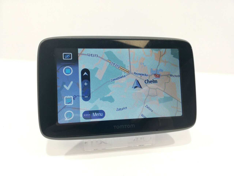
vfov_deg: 53.1
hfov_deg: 67.3
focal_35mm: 26
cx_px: 117
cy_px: 88
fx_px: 176
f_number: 2.2
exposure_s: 1/100
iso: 50
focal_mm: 3.81
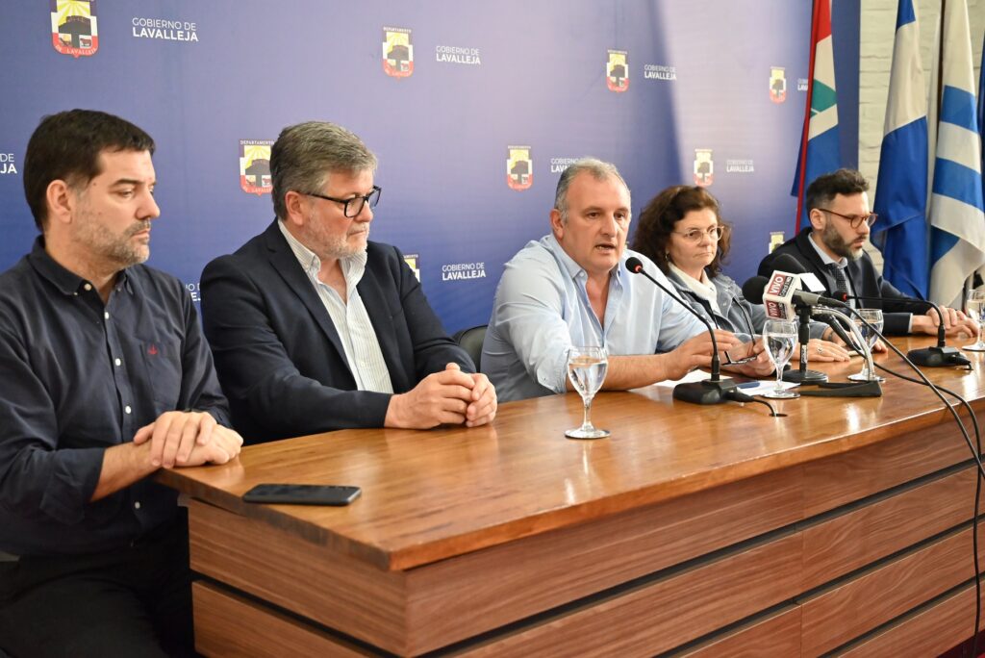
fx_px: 1177
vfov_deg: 31.2
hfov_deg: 45.4
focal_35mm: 43
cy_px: 329
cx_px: 492
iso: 5000
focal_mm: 43
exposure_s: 1/500
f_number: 4
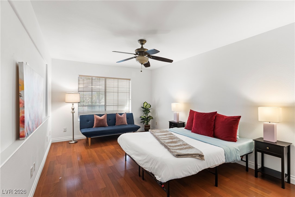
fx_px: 139
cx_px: 148
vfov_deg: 70.4
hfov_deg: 93.3
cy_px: 98
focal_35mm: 17
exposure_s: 1/4
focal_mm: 17
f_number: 8
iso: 400
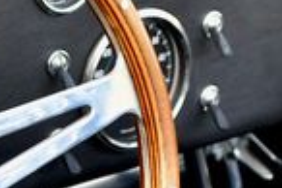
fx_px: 1581
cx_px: -87
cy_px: 241
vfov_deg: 6.7
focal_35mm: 202
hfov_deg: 10.0
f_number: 5
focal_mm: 31
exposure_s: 1/160
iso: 400
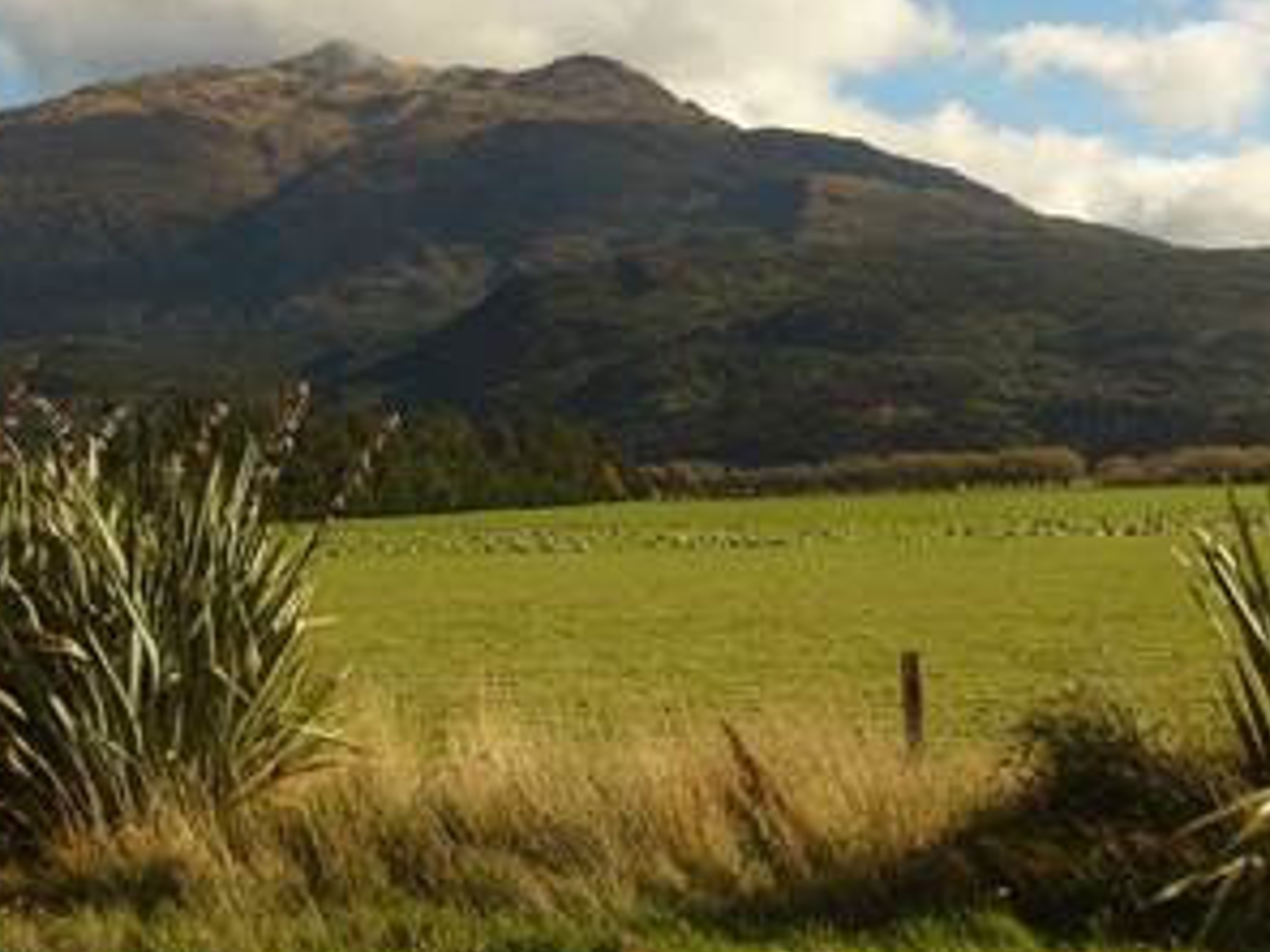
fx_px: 1908
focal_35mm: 52
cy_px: 283
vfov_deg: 27.8
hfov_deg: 36.8
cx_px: 674
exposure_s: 1/320
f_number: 5.6
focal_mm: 5.8
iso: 80
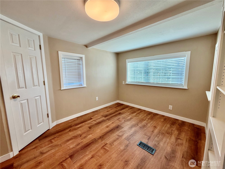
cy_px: 84
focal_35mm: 14
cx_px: 112
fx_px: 91
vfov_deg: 85.7
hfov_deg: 102.1
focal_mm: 2.22
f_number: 2.2
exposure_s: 1/120
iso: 125
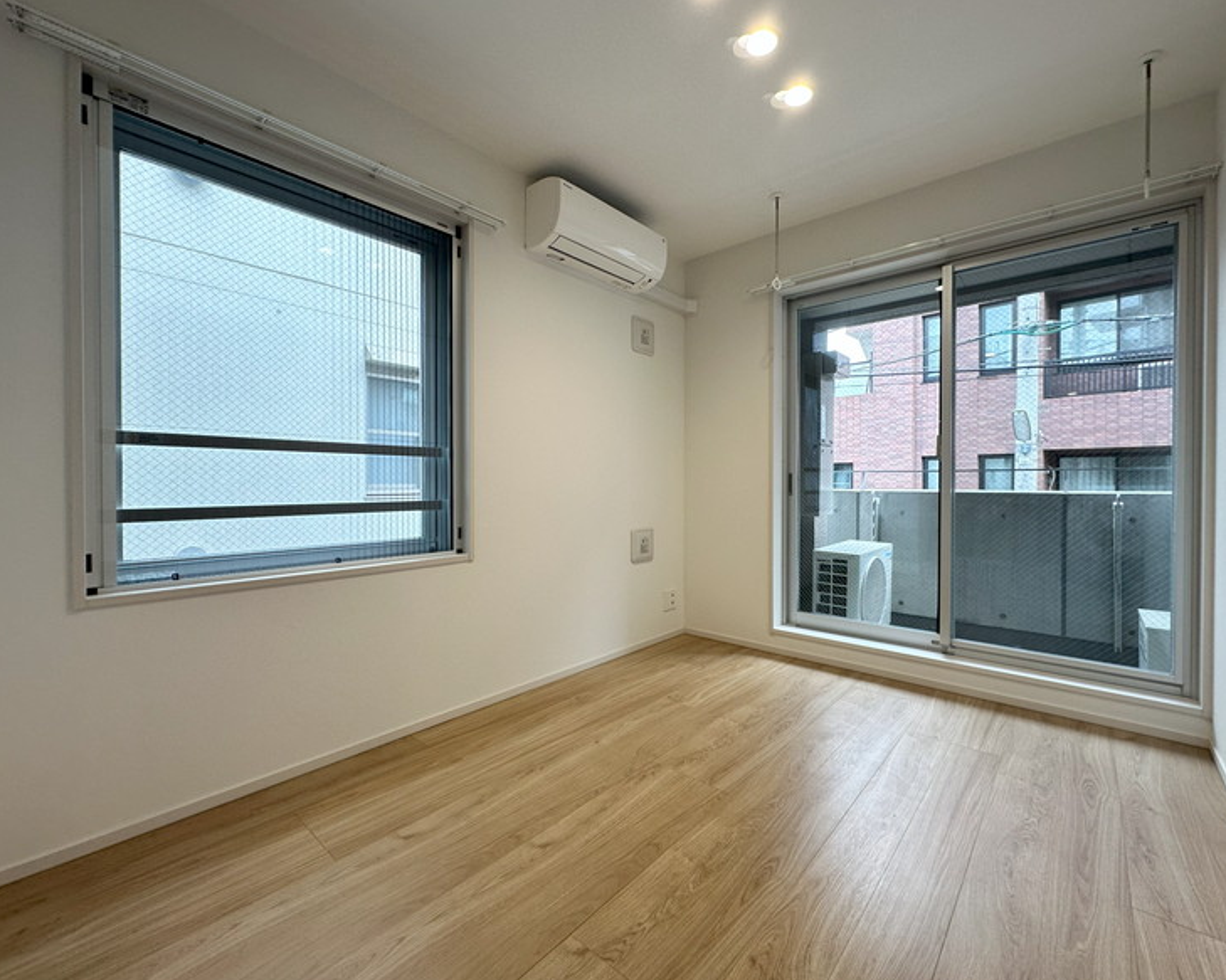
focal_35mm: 15
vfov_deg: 84.0
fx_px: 544
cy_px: 487
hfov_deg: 96.8
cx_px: 627
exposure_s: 1/100
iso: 80
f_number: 2.2
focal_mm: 2.22
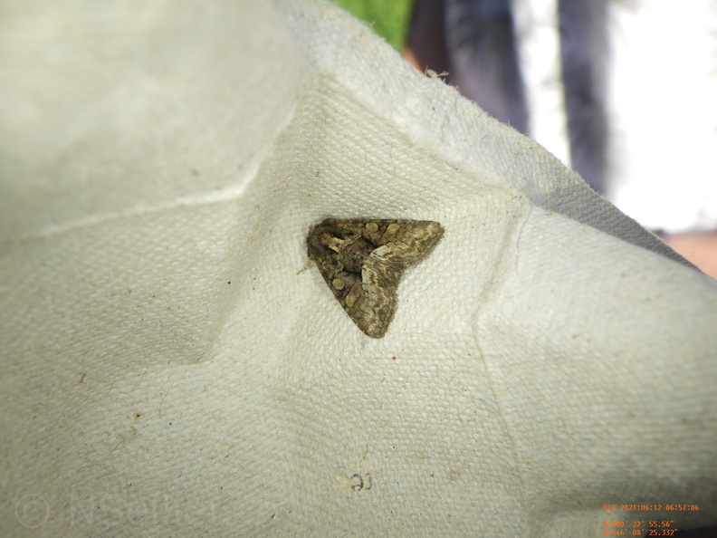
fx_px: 704
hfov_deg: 54.0
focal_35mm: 34
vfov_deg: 41.8
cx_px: 358
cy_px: 269
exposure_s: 1/320
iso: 125
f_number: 4.6
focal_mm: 6.1
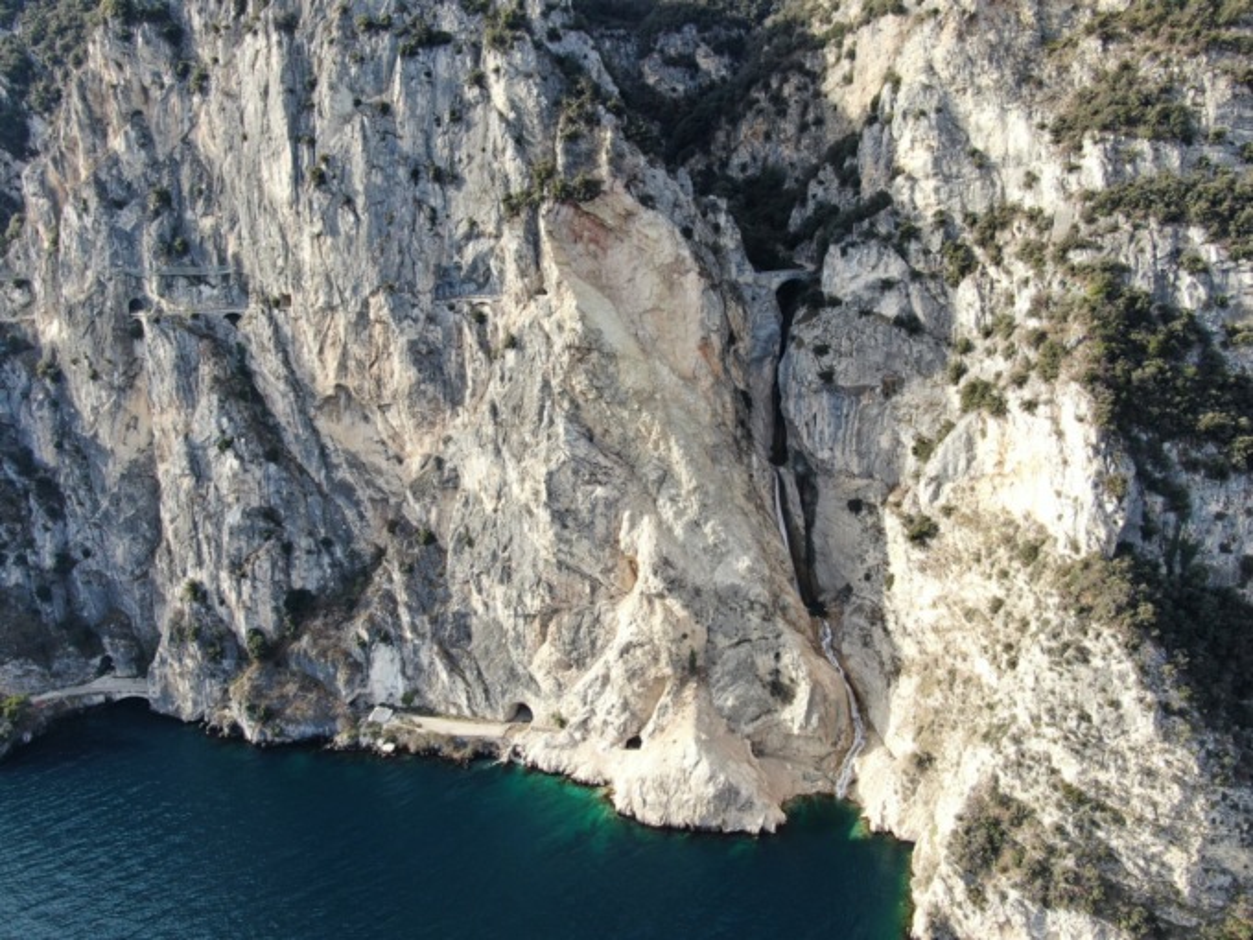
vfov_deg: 56.8
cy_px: 470
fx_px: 869
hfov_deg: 71.6
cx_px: 626
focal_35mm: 24
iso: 100
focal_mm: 4.39
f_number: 2.8
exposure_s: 1/320
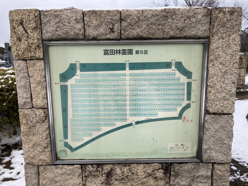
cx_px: 124
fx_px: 201
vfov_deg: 49.7
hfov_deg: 63.4
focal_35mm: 28
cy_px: 93
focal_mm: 3.99
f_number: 1.8
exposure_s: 1/1104
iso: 32
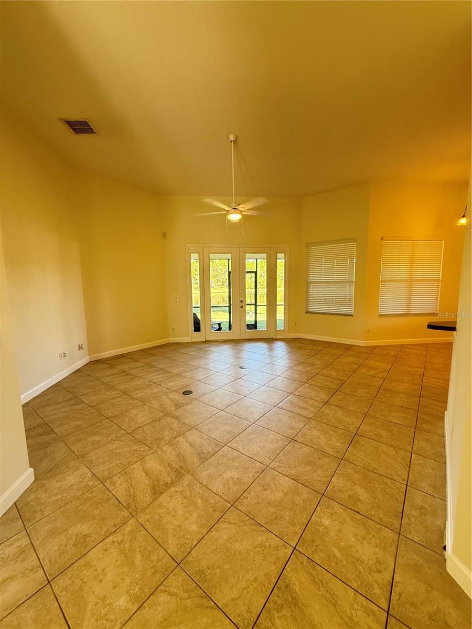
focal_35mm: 14
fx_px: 255
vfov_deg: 102.1
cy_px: 314
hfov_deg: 85.7
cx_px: 236
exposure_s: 1/99
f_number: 2.2
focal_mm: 2.22
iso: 320
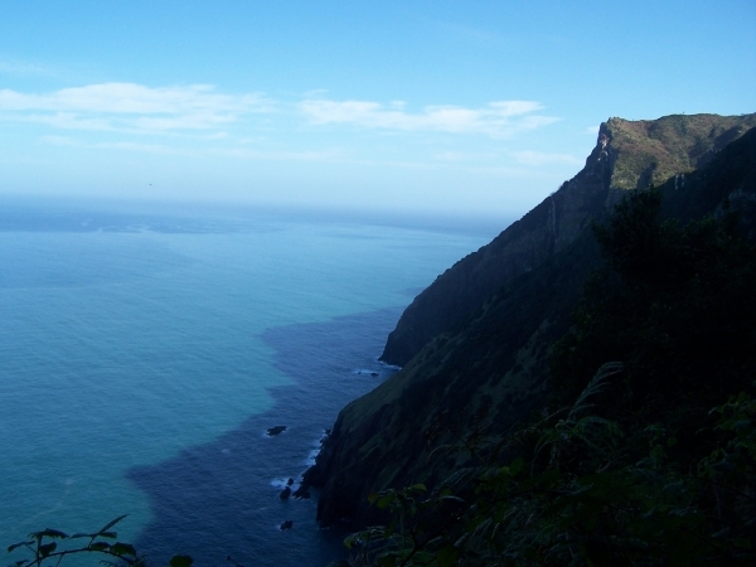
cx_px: 378
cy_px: 284
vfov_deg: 37.7
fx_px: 830
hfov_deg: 49.0
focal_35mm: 38
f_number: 2.8
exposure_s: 1/800
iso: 80
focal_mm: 6.3
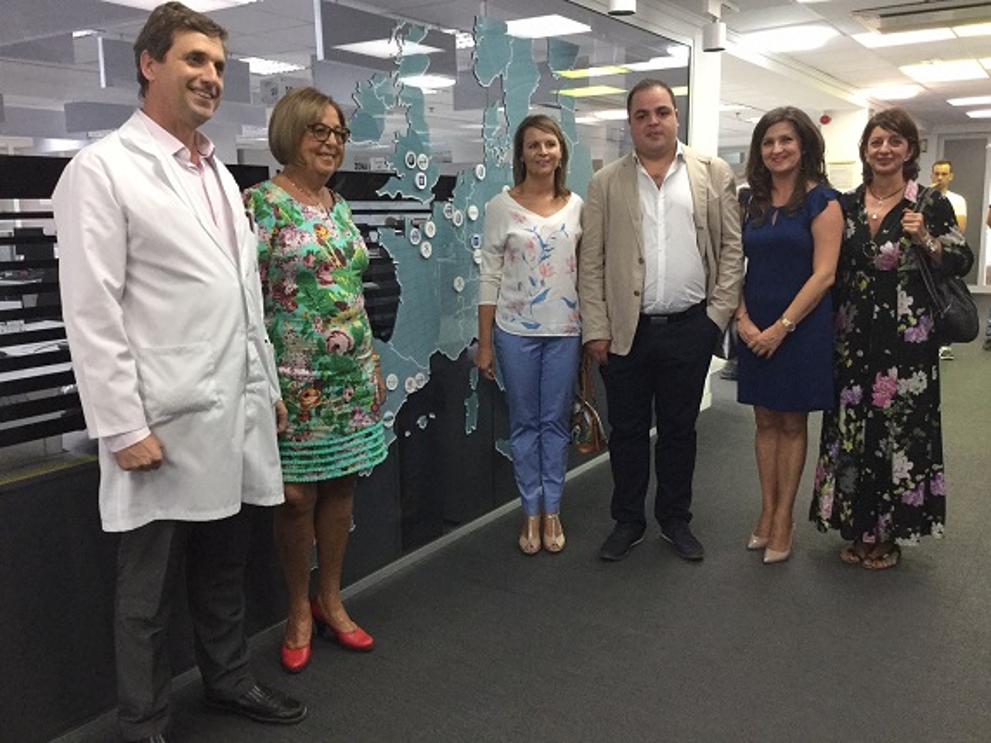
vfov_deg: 45.4
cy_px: 372
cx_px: 496
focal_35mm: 31
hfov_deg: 58.4
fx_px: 887
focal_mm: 3.3
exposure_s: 1/33
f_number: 2.4
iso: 200
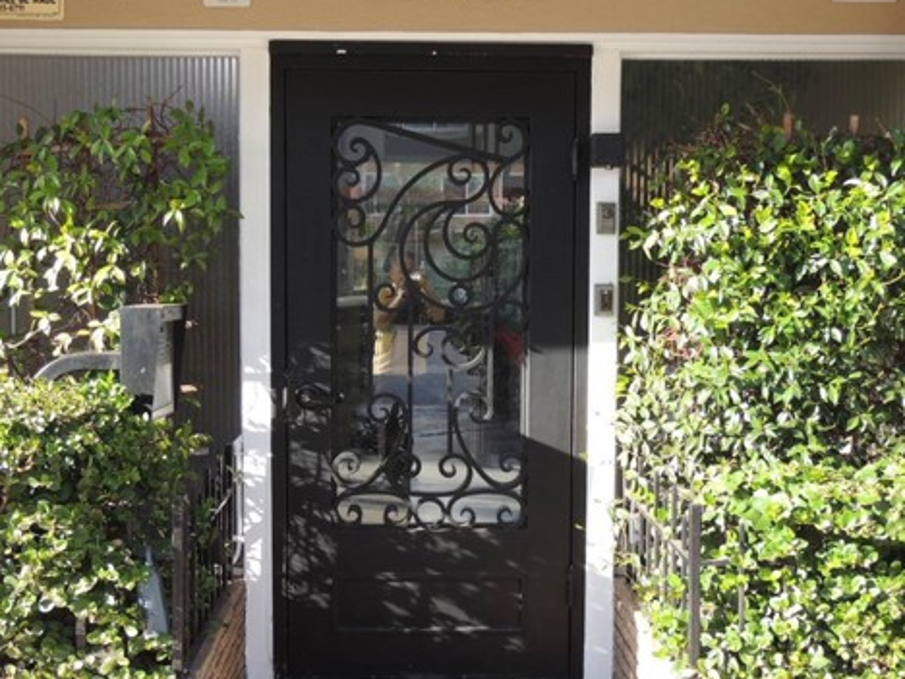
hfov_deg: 45.8
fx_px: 1072
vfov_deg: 35.1
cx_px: 437
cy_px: 342
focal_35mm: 41
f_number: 3.1
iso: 100
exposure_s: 1/160
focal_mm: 5.3
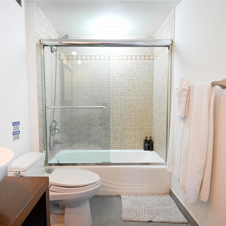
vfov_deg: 72.1
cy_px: 116
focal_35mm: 21
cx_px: 103
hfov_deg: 72.0
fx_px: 155
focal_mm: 16
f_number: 4.5
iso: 1250
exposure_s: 1/125
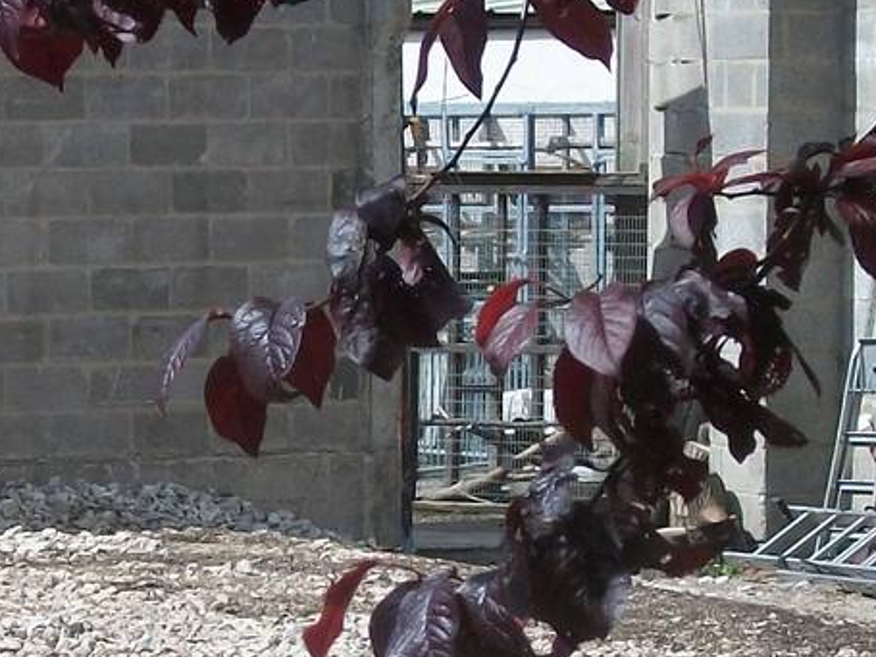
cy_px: 620
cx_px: -12
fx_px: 5515
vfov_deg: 6.8
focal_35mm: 218
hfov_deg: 9.0
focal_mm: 11
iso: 80
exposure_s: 1/640
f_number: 4.1
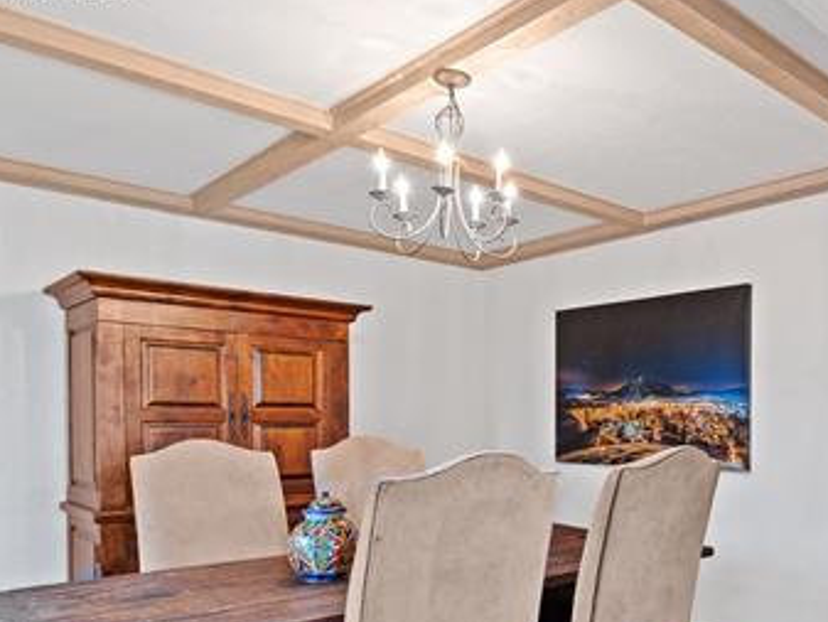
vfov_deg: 44.5
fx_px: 742
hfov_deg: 55.5
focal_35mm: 31
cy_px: 435
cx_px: 622
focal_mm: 17
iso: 400
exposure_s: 1.6
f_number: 8
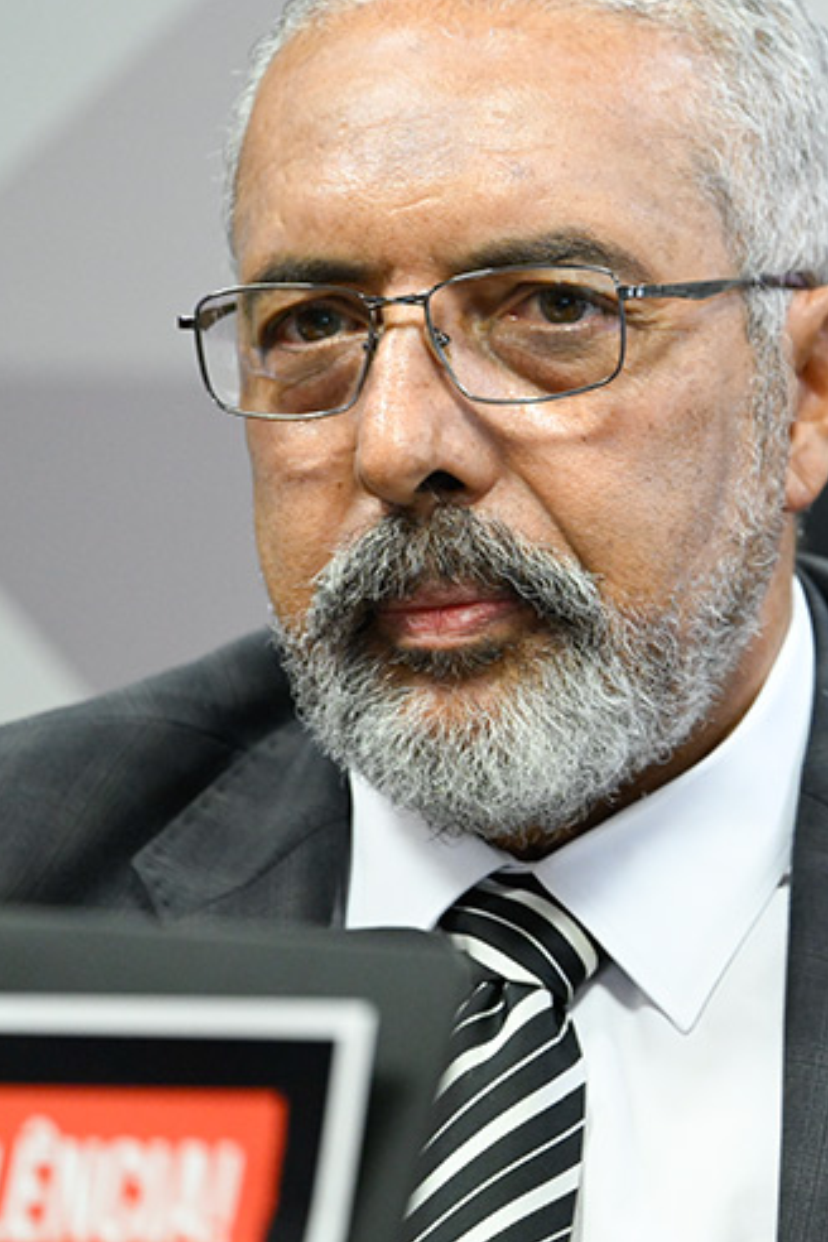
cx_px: 1030
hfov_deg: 2.0
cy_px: 535
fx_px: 24079
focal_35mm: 698
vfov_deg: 3.0
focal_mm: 400
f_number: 4.5
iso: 4000
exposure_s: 1/160
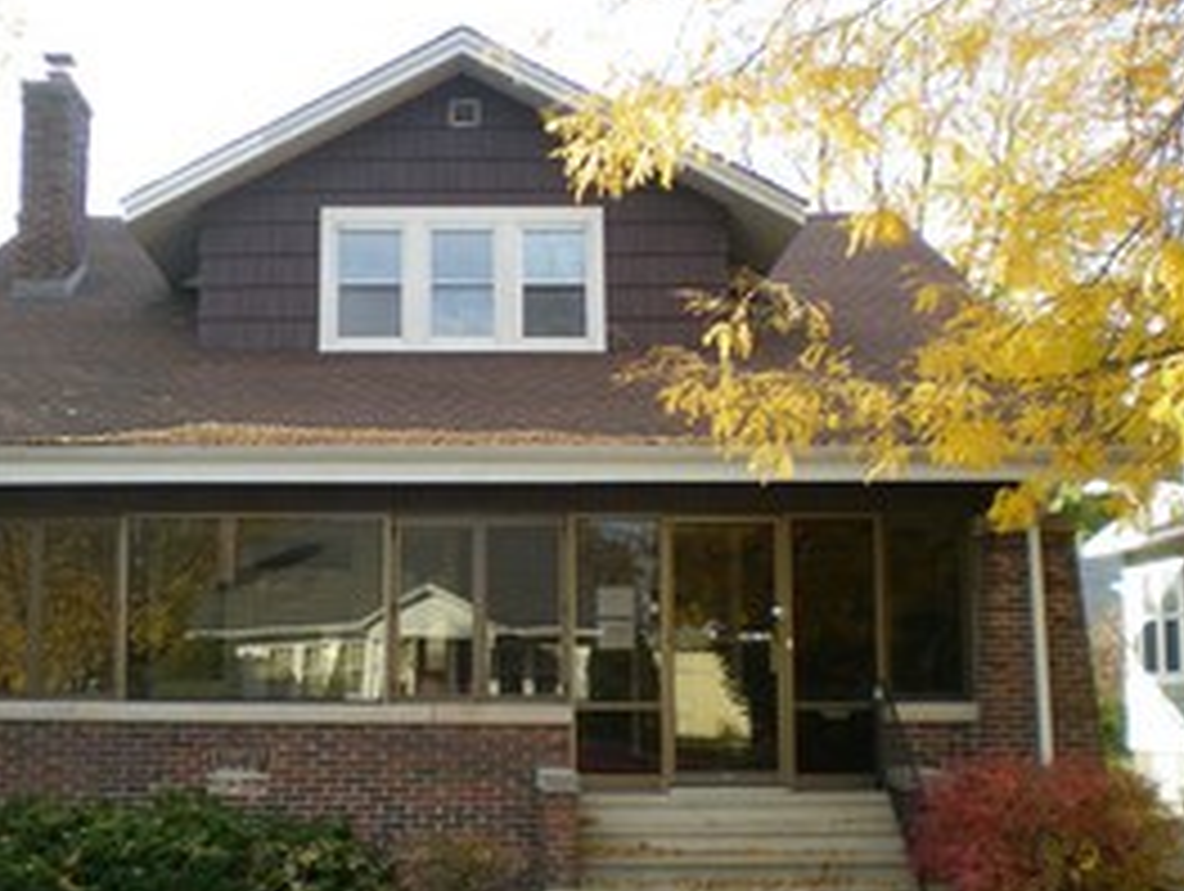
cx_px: 446
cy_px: 490
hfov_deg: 37.9
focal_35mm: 50
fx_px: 1713
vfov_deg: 29.2
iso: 77
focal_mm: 6.3
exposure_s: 1/165
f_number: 3.1
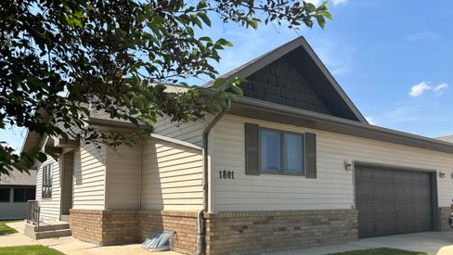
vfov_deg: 39.7
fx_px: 348
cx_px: 227
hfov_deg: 66.0
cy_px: 173
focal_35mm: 29
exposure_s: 1/2105
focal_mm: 5.96
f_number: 1.6
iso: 50
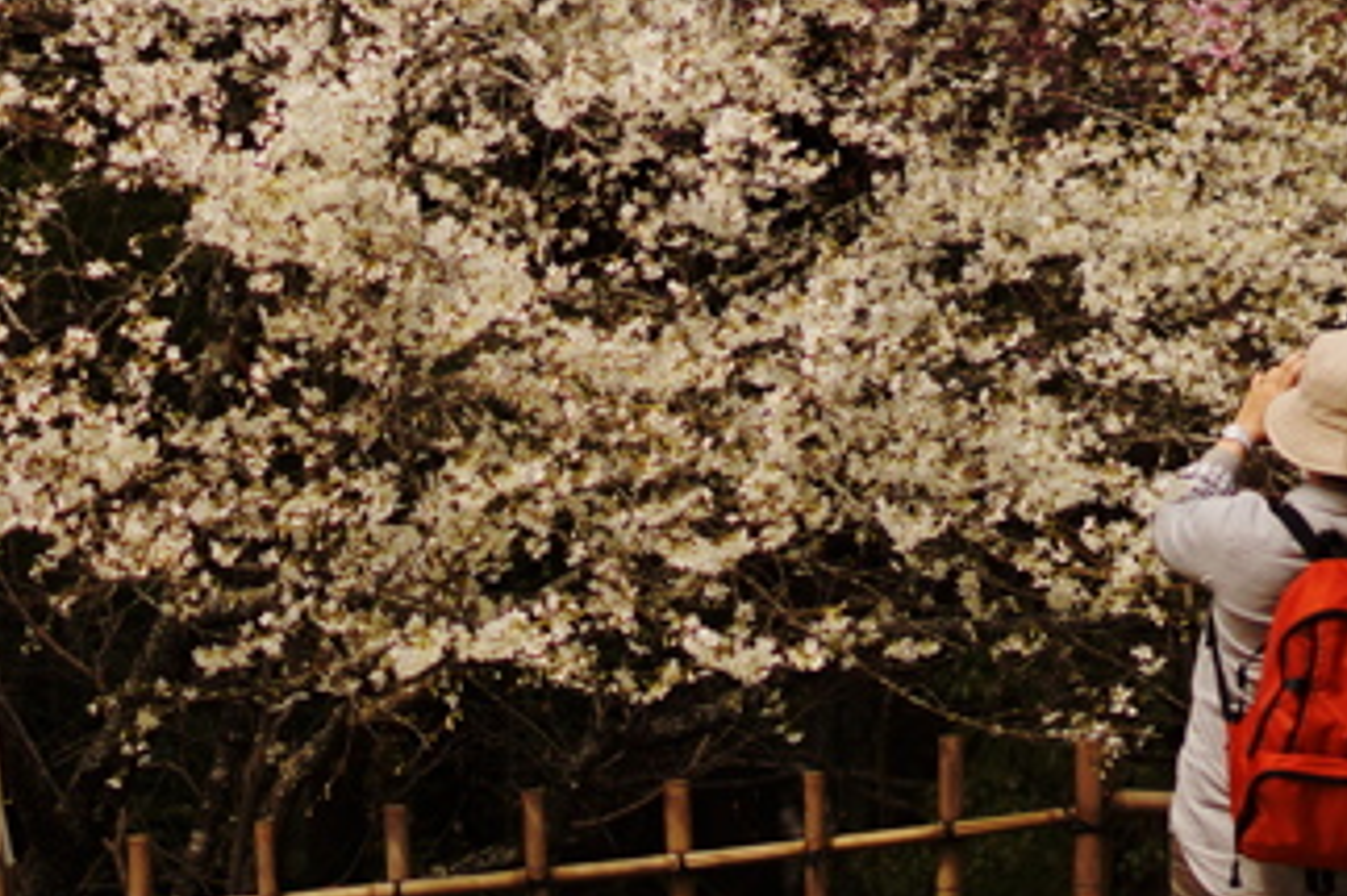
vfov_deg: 5.8
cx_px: -71
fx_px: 8900
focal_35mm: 238
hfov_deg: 8.6
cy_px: 263
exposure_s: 1/1600
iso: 100
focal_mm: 50
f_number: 2
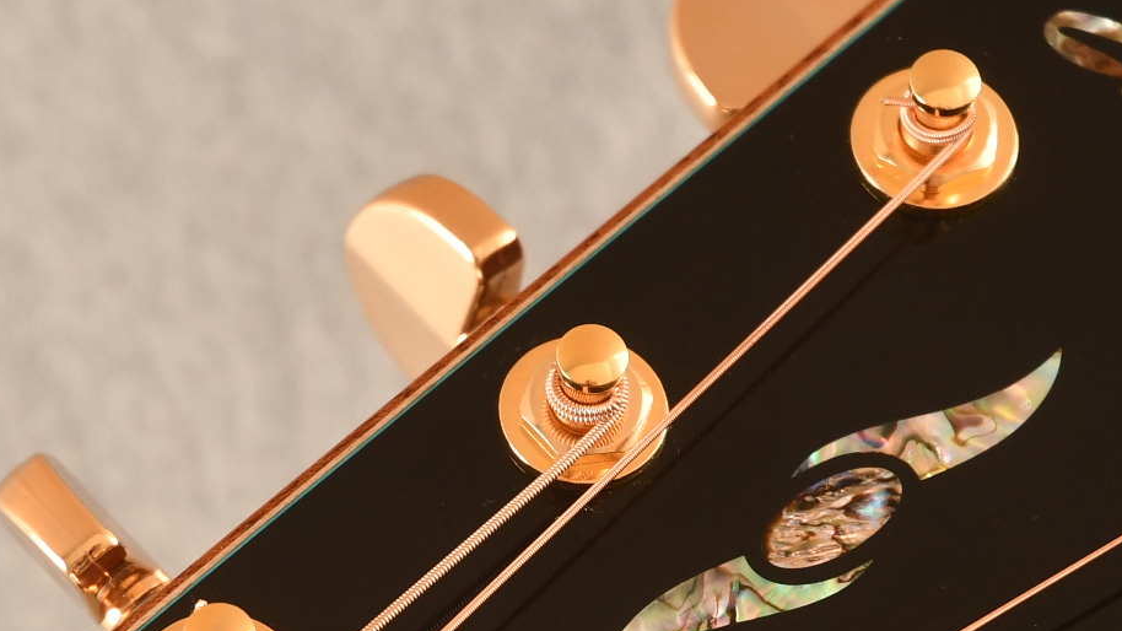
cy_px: 764
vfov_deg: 3.6
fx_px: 9966
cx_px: 221
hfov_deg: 6.4
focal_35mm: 335
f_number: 4.5
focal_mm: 70
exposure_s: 1/50
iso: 200
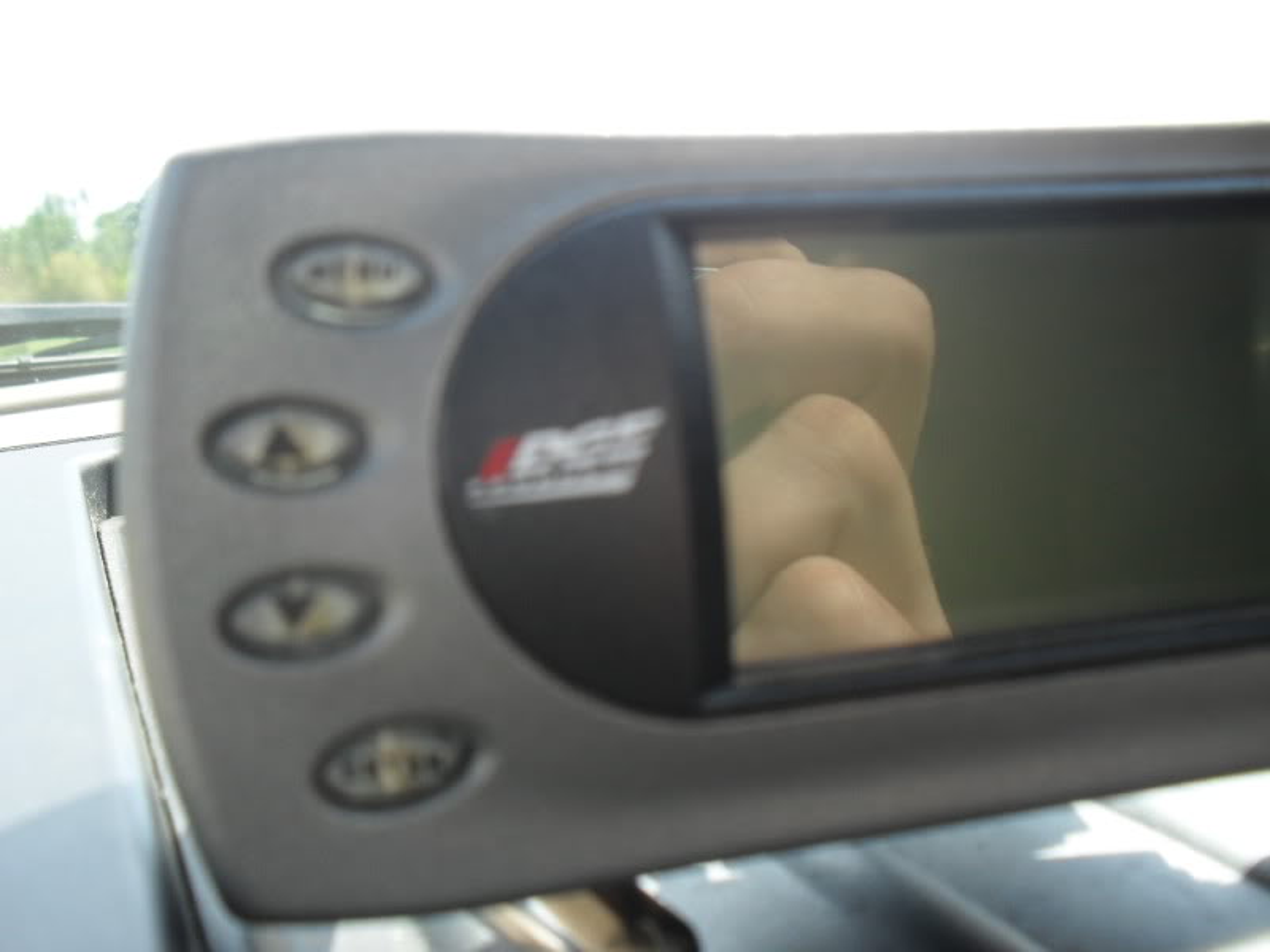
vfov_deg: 40.7
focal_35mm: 35
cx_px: 635
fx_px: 1284
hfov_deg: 52.6
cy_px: 476
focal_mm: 6.3
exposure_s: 1/180
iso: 100
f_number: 3.2
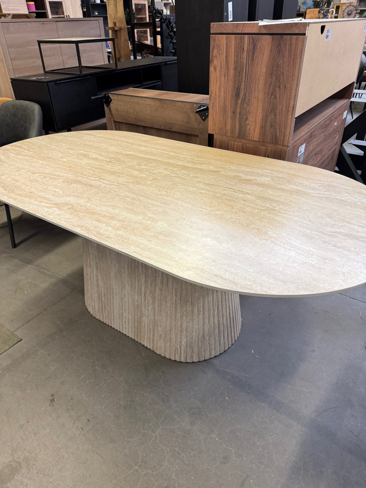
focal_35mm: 24
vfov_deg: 71.6
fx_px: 338
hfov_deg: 56.8
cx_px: 183
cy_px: 244
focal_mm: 6.76
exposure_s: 1/100
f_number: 1.78
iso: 200
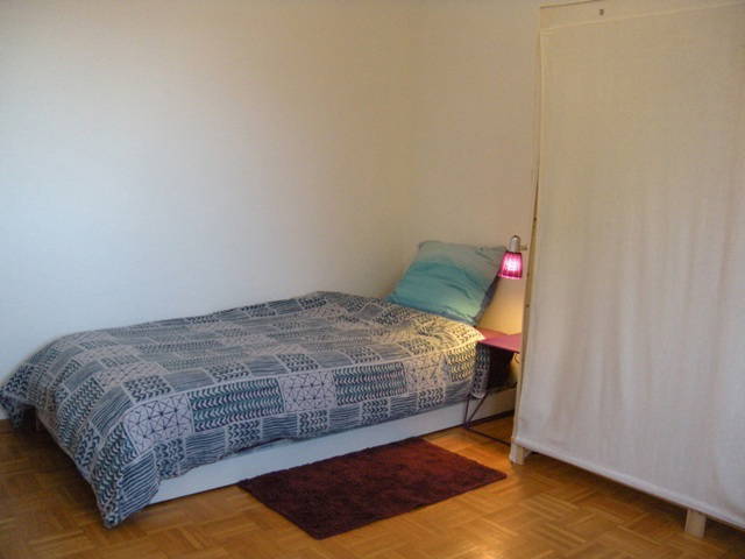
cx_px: 372
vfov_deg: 40.7
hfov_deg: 52.6
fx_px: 753
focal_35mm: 35
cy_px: 280
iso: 400
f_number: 3.8
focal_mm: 5.9
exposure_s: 1/65.2
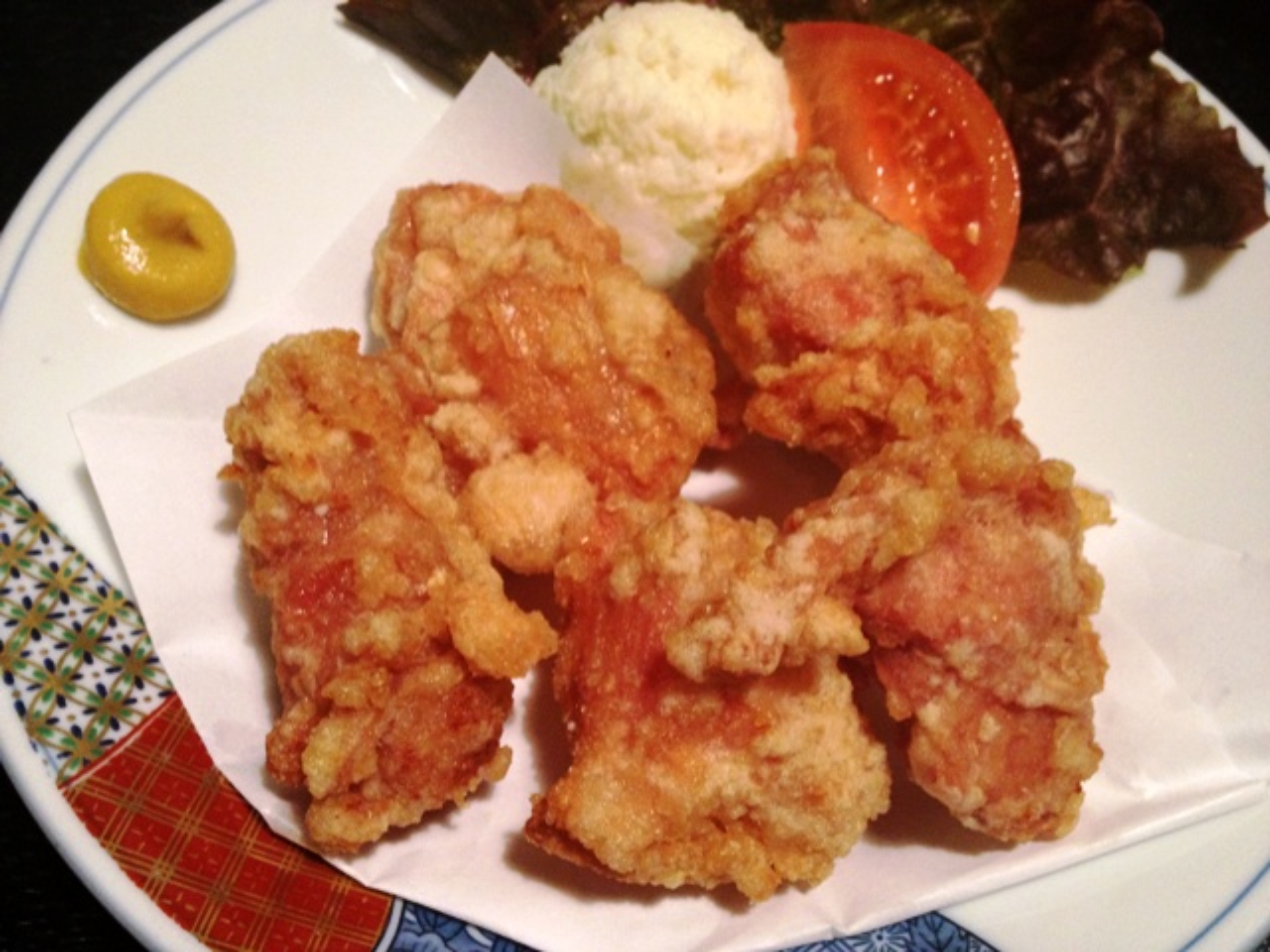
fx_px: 1284
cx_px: 635
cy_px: 476
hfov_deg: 52.6
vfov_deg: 40.7
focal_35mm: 35
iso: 320
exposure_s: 1/20
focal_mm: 4.28
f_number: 2.4
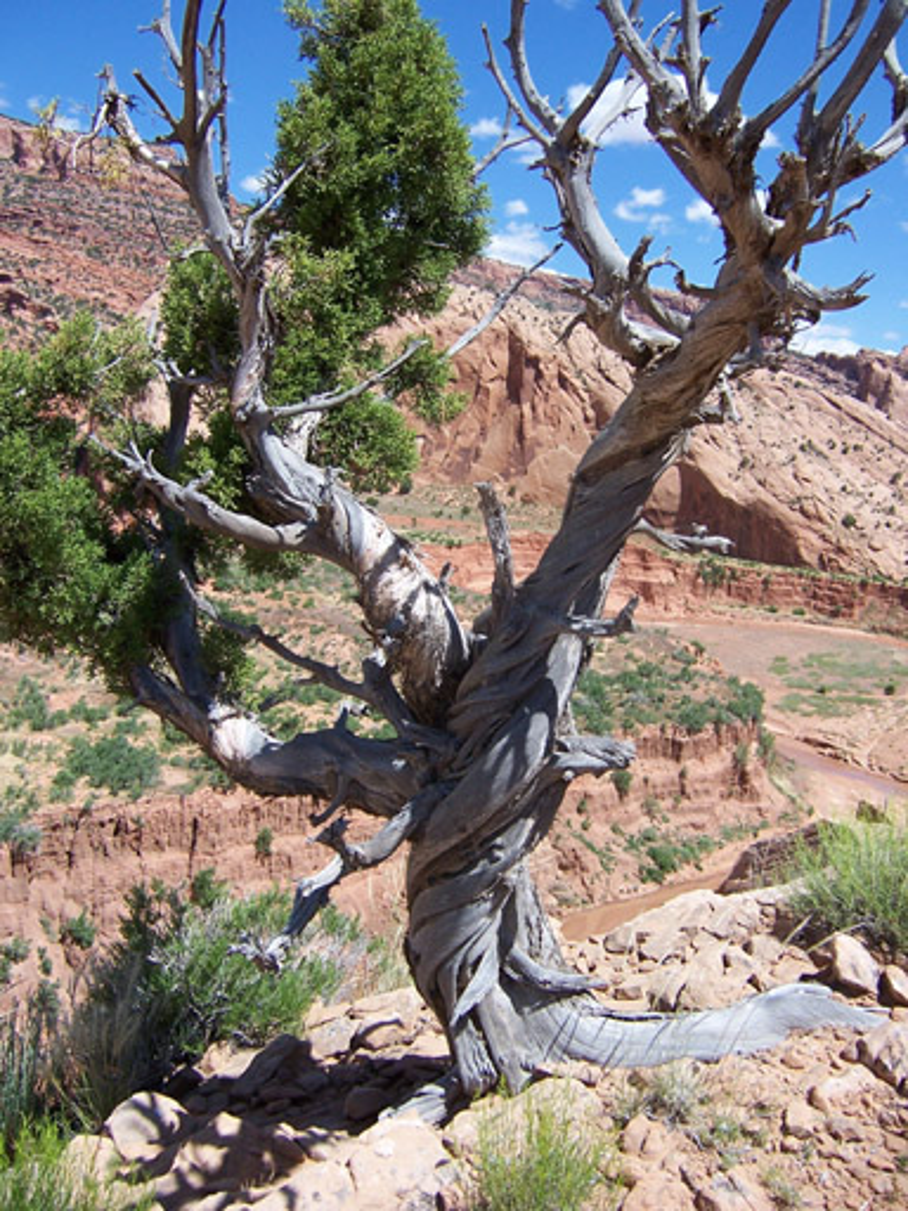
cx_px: 454
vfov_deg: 55.4
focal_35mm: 33
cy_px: 606
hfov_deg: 42.9
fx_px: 1154
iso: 80
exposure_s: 1/1000
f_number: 3.4
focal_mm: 5.5
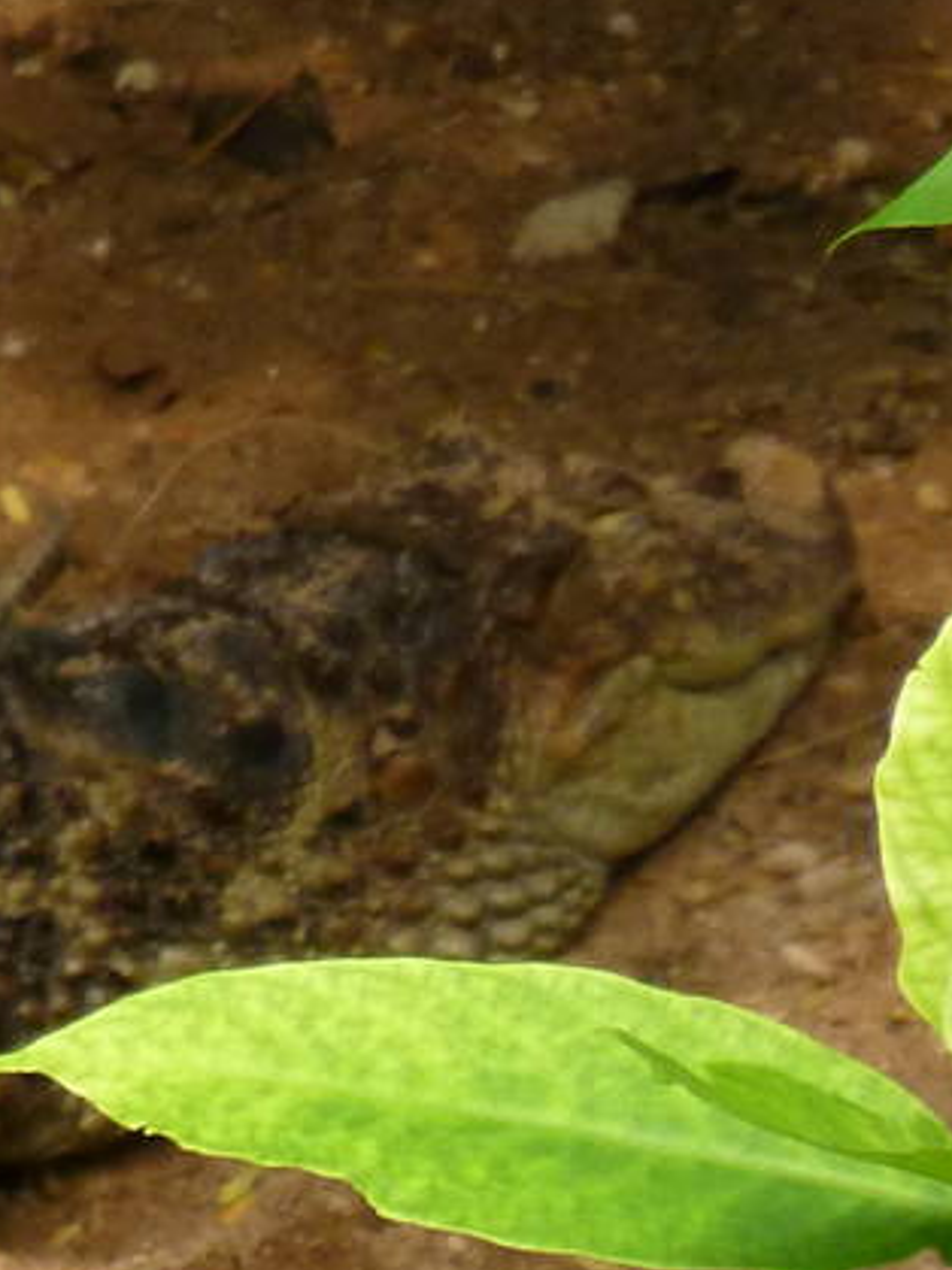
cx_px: -1395
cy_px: 1000
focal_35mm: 1145
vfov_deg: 1.7
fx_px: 42007
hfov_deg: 1.3
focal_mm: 49.2
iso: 200
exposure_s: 1/125
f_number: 4.9
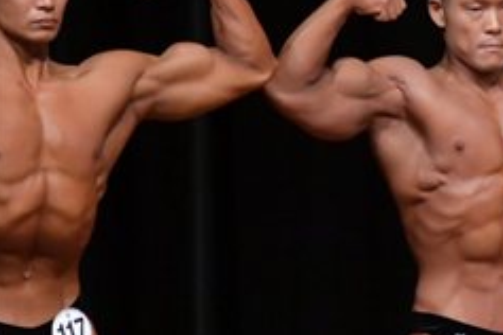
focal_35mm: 882
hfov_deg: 2.3
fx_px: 12323
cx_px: 812
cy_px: 367
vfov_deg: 1.6
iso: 5000
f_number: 5.6
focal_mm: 180
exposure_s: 1/400
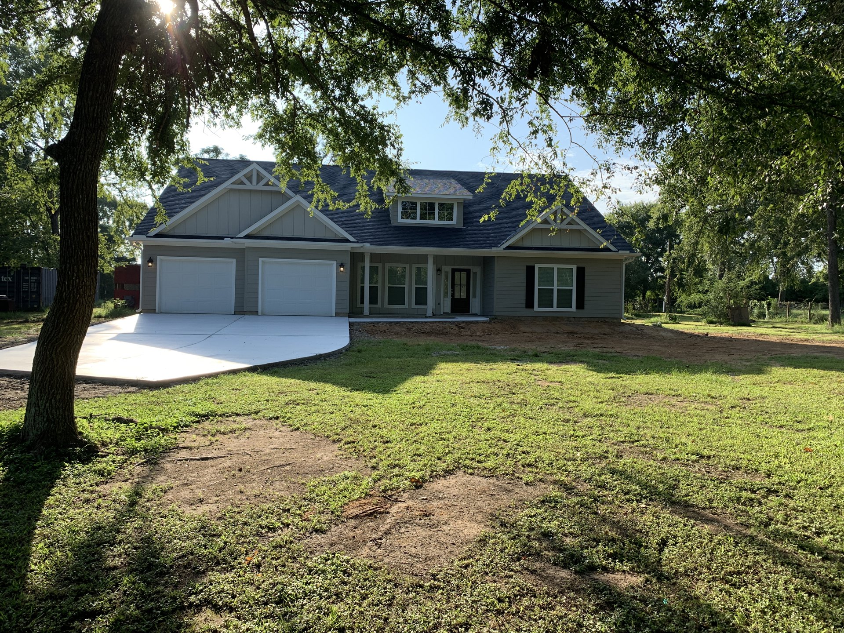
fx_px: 634
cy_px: 316
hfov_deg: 67.3
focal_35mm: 26
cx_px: 422
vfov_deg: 53.1
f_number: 1.8
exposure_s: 1/871
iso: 25
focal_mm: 4.25
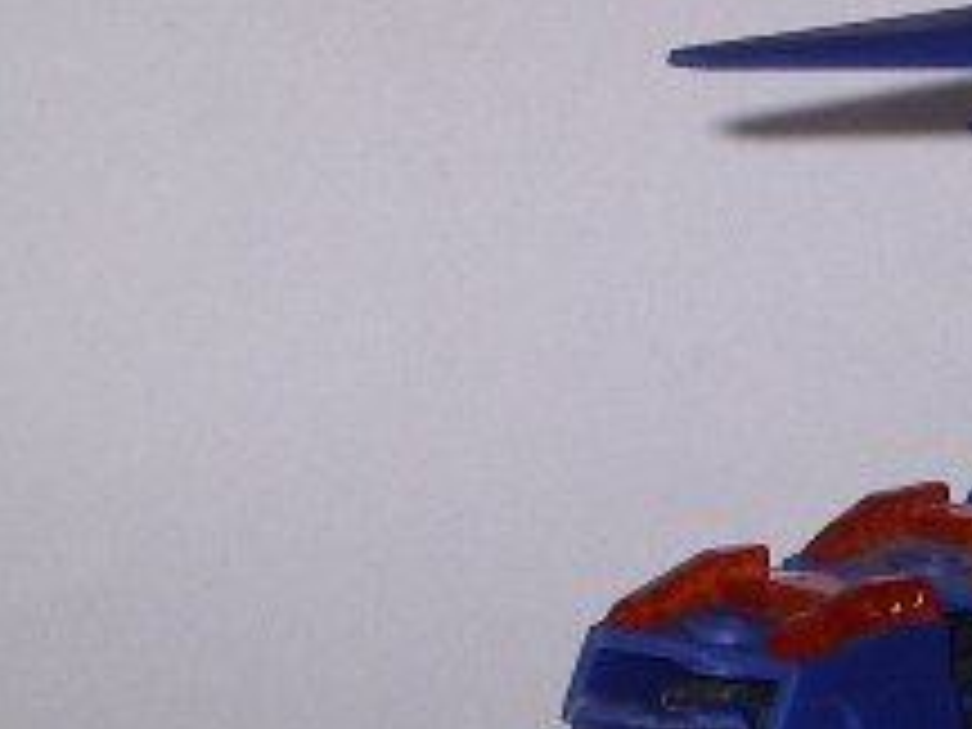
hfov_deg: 5.8
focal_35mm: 338
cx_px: 1436
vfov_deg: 4.4
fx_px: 9491
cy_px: 495
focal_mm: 17.4
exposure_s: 1/125
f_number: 9
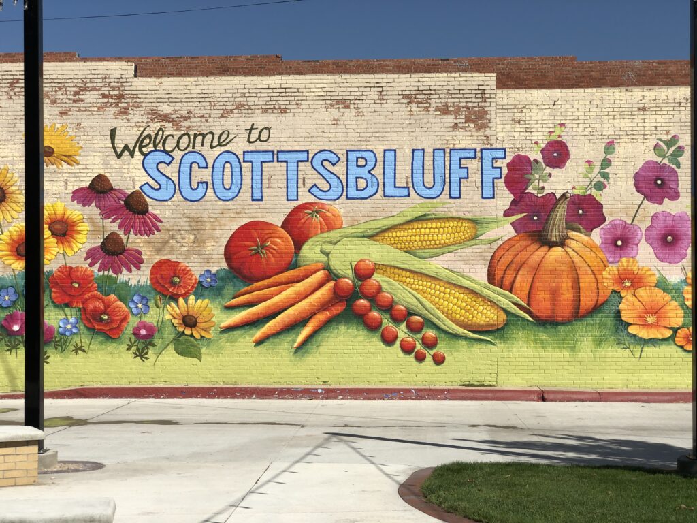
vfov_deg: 25.7
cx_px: 348
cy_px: 262
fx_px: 1148
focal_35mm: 57
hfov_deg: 33.8
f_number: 2.8
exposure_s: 1/1517
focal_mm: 6.6
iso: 20
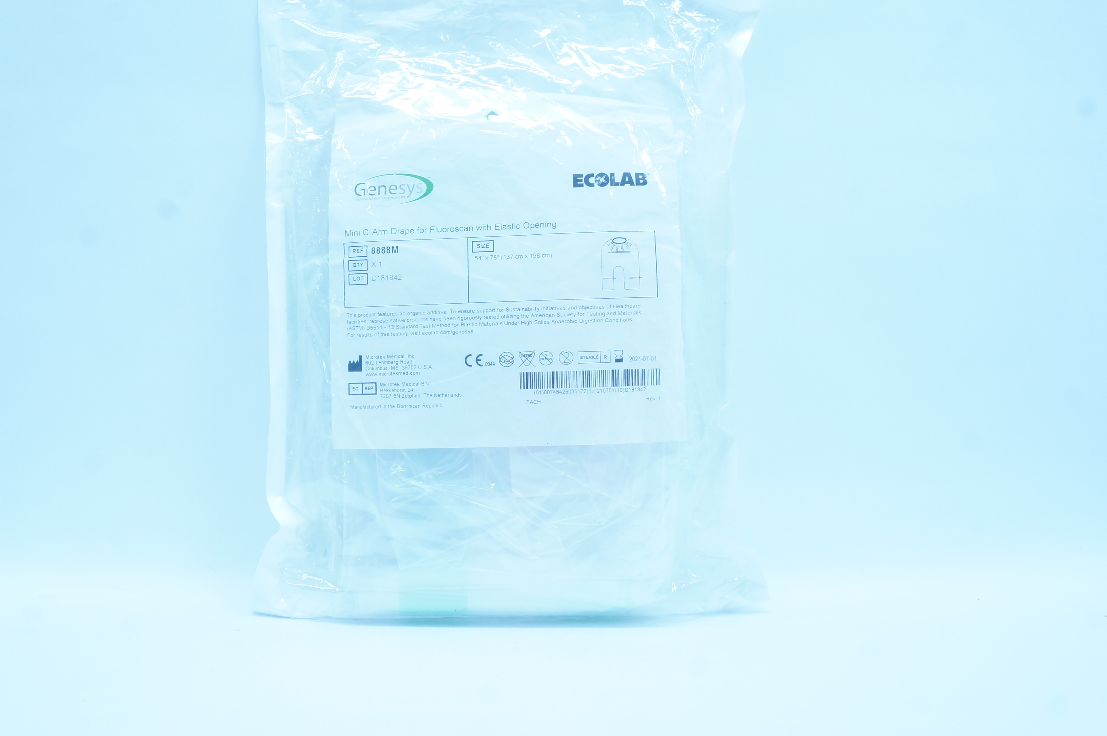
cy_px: 262
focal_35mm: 35
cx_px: 507
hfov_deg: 54.4
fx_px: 1075
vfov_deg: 37.5
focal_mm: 18
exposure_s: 1/15
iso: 400
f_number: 11
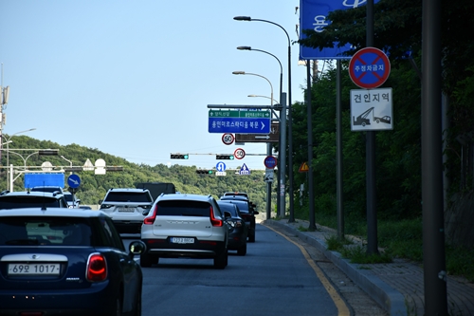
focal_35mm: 210
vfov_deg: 6.5
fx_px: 2764
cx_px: 237
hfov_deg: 9.8
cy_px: 158
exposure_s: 1/250
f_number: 5.6
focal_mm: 140
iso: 100
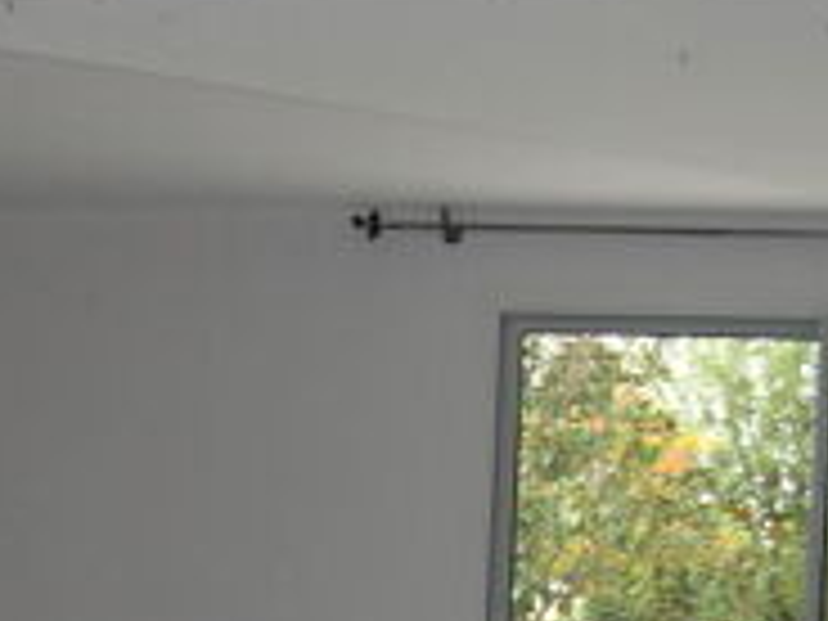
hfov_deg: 19.8
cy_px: 634
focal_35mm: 99
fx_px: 2368
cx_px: 266
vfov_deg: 14.7
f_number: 2.8
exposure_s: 1/30
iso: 100
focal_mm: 8
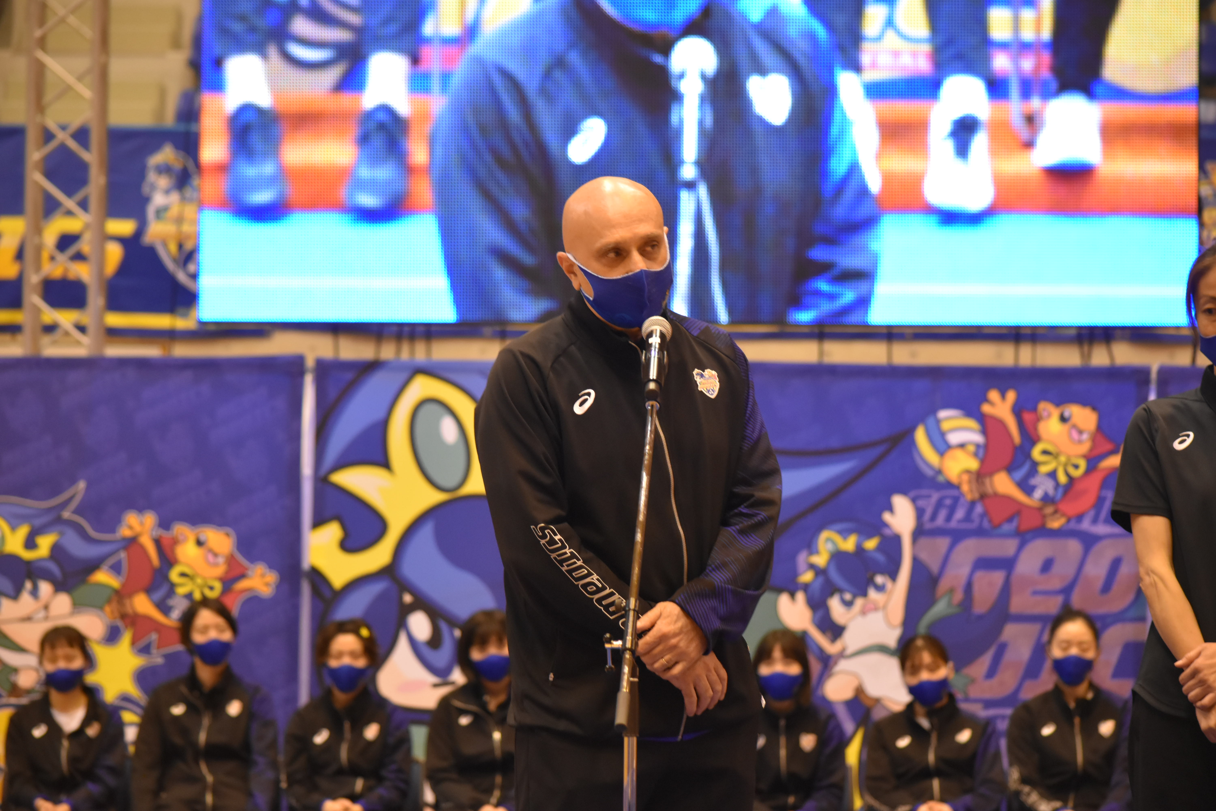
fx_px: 5877
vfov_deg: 7.9
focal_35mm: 174
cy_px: 406
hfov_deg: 11.8
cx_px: 608
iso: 2200
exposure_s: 1/125
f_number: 4.8
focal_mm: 116
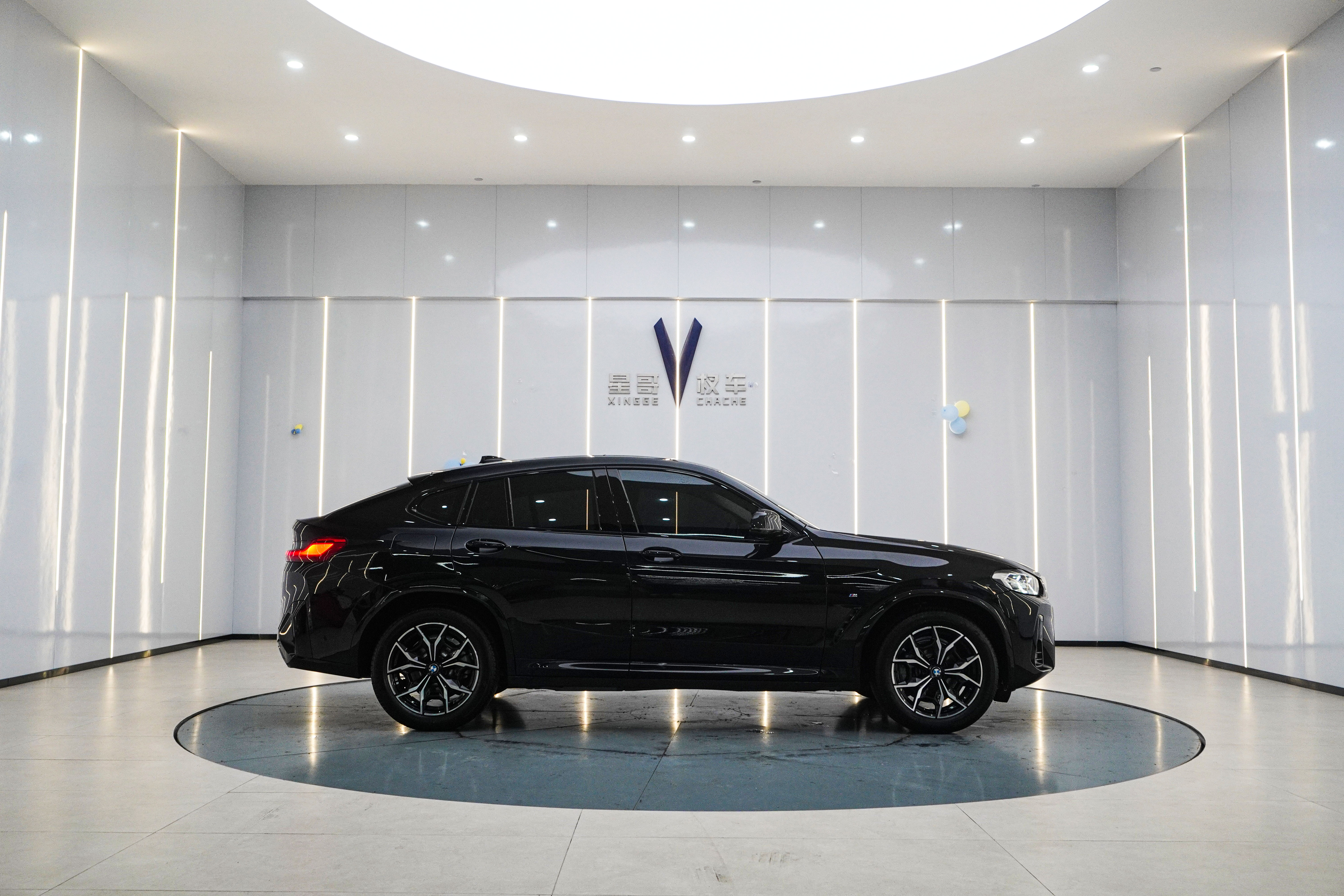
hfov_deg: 55.1
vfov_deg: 38.4
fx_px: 1288
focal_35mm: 34
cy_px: 448
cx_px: 672
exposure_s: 1/80
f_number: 6.3
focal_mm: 23
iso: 800
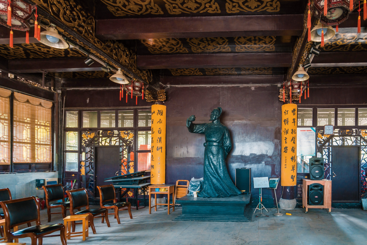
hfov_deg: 86.9
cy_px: 122
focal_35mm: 19
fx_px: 194
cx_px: 184
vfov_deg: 64.6
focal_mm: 19
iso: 640
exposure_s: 1/20
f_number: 4
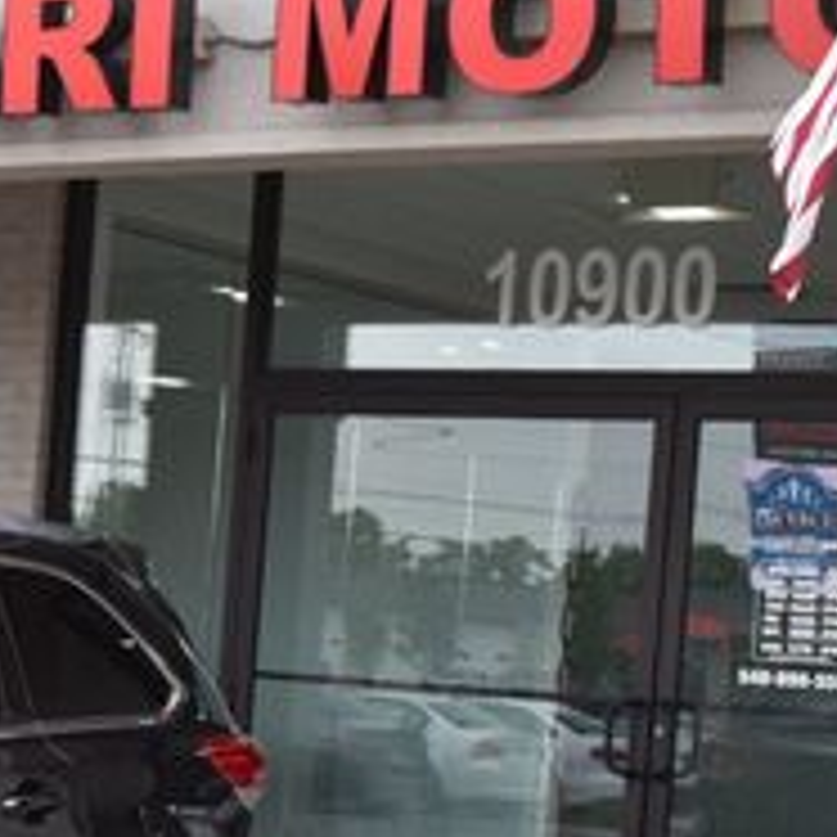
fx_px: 3365
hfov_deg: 13.5
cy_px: 801
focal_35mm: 123
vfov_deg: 14.0
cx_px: -364
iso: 400
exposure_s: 1/160
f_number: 9
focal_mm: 28
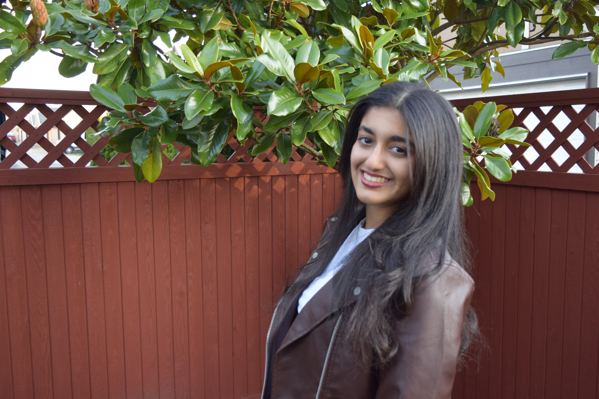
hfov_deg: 55.1
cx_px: 300
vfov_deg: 38.4
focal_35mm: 34
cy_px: 200
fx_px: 574
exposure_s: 1/80
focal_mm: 23
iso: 400
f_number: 4.5
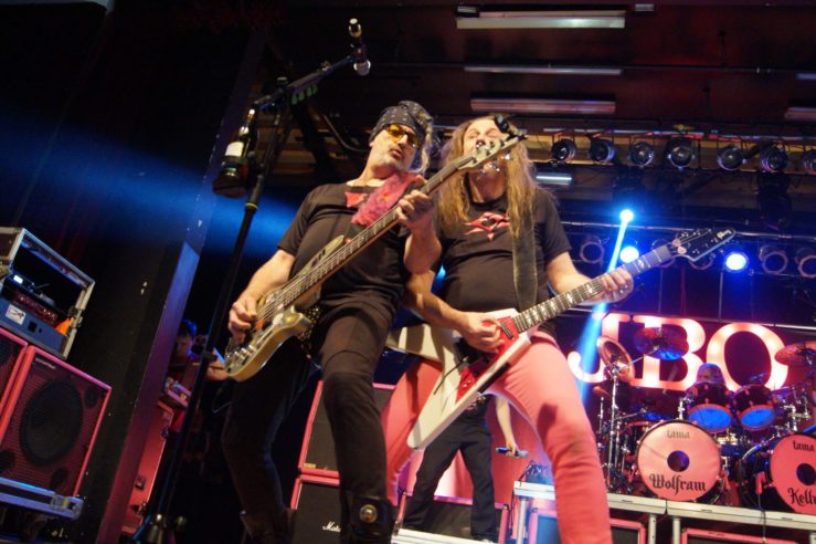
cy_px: 272
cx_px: 408
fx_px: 680
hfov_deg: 62.0
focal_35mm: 30
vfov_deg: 43.6
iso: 3200
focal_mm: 20
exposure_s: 1/100
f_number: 3.5
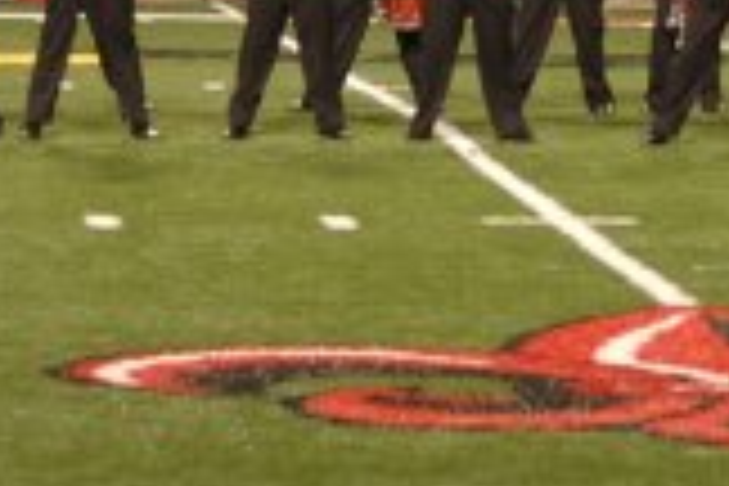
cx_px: 878
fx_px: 5690
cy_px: -81
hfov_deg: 7.3
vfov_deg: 4.9
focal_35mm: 281
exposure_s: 1/60
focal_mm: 38
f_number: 2.8
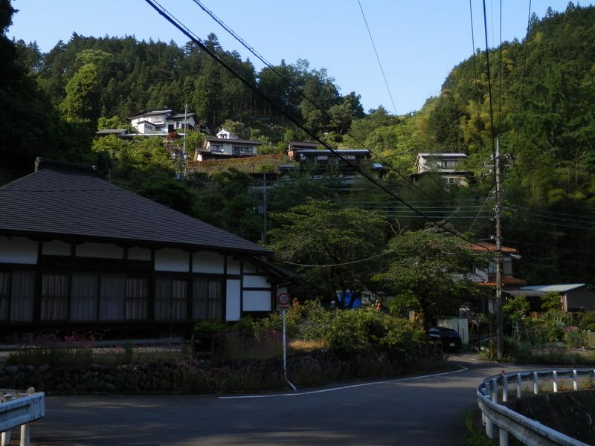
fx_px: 636
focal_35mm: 37
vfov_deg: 38.7
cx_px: 298
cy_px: 223
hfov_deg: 50.1
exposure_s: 1/320
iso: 80
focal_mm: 6.6
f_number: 3.6
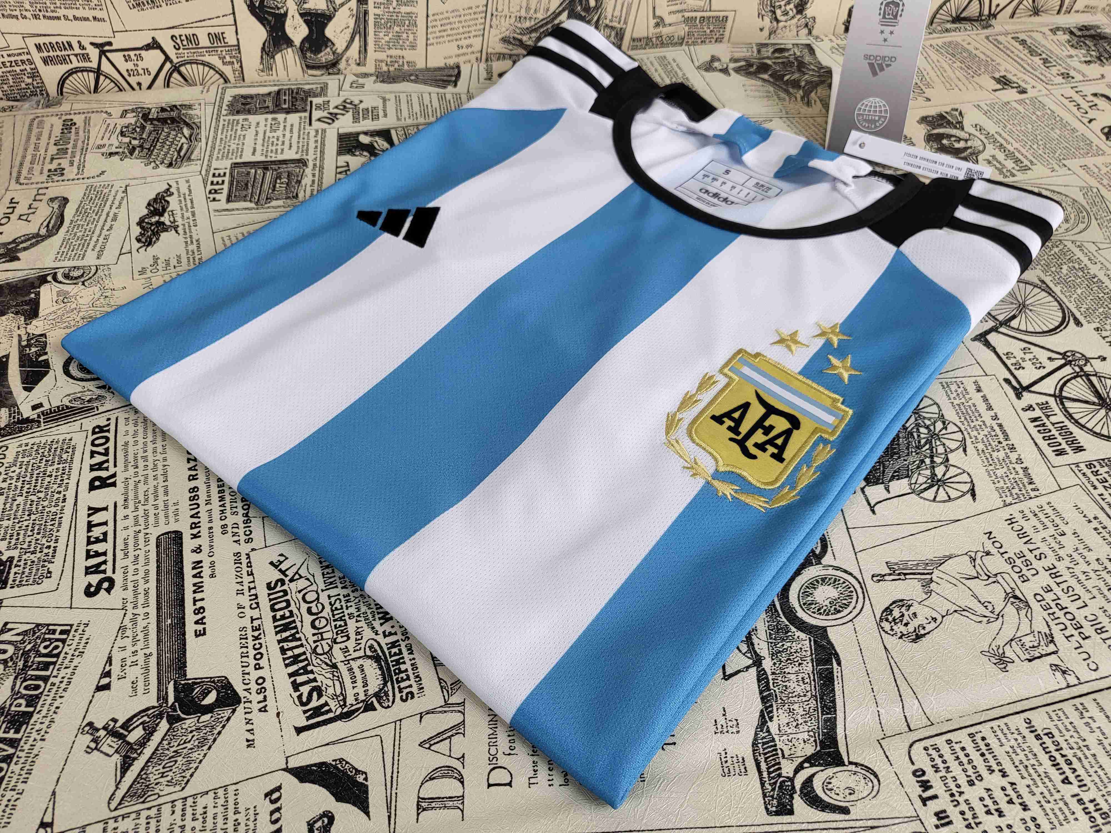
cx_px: 556
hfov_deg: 67.3
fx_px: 834
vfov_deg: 53.1
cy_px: 416
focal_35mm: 26
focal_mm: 4.25
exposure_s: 1/100
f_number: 1.8
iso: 80
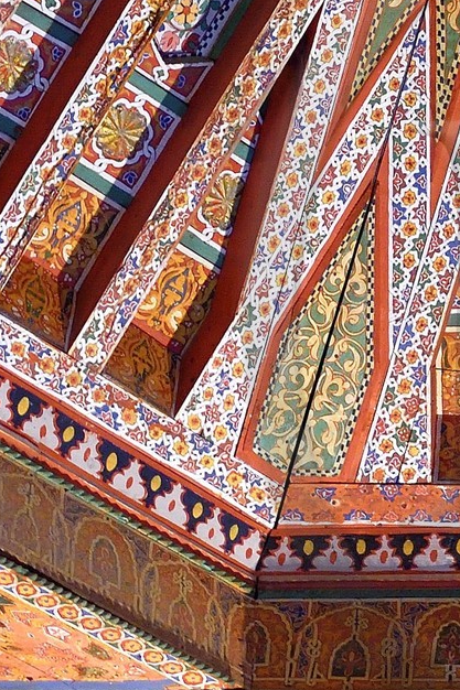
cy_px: 325
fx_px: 3528
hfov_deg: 7.3
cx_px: 749
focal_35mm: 184
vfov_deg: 11.2
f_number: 5.6
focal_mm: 48
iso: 1600
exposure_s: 1/10
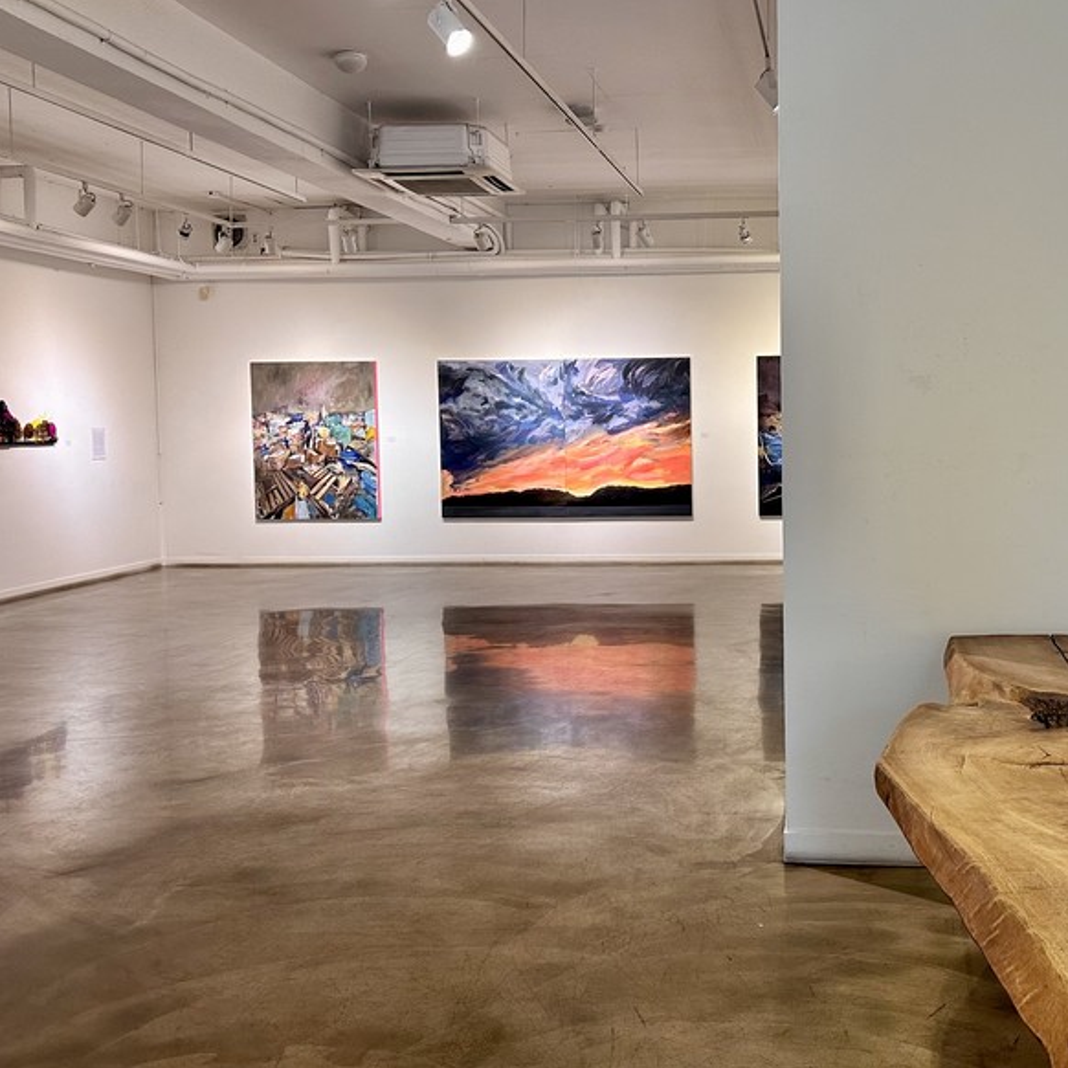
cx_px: 749
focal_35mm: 35
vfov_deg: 47.1
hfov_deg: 46.1
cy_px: 470
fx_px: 1222
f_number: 1.78
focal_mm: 6.86
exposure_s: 1/120
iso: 200
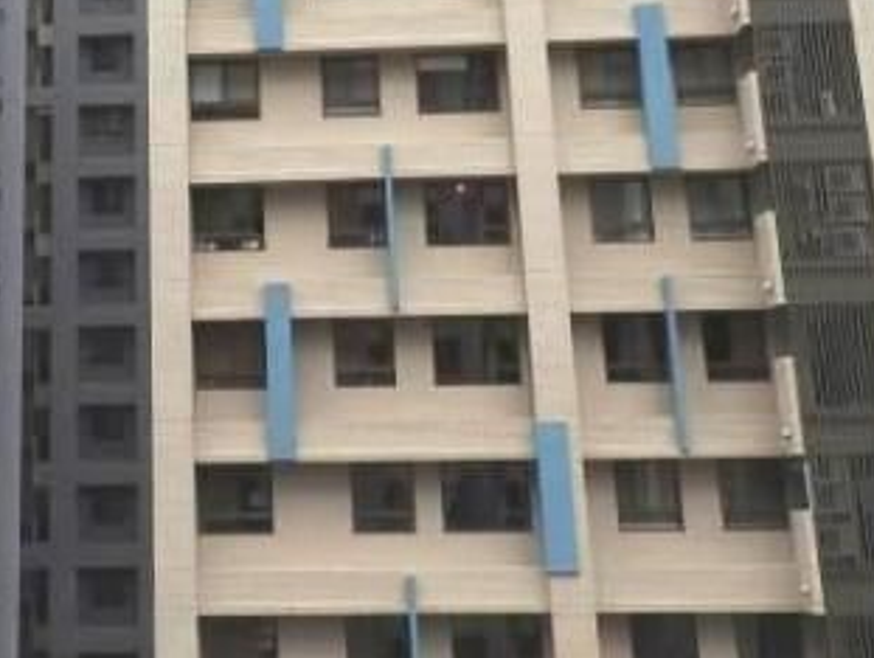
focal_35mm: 74
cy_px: -239
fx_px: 1871
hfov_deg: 25.7
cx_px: 146
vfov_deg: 18.3
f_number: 3.3
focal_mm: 4.3
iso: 100
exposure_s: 1/640
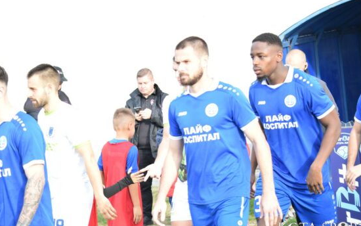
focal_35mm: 119
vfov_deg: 11.0
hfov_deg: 17.5
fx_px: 1171
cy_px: 99
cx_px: 163
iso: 1600
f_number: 4.5
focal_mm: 68
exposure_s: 1/1000
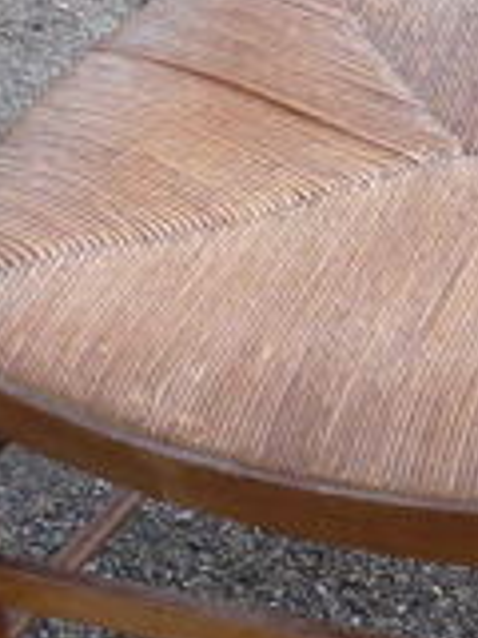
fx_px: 2209
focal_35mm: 120
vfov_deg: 16.1
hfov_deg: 12.3
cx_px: 366
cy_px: -20
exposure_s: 1/40
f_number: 3.3
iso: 100
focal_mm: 5.2
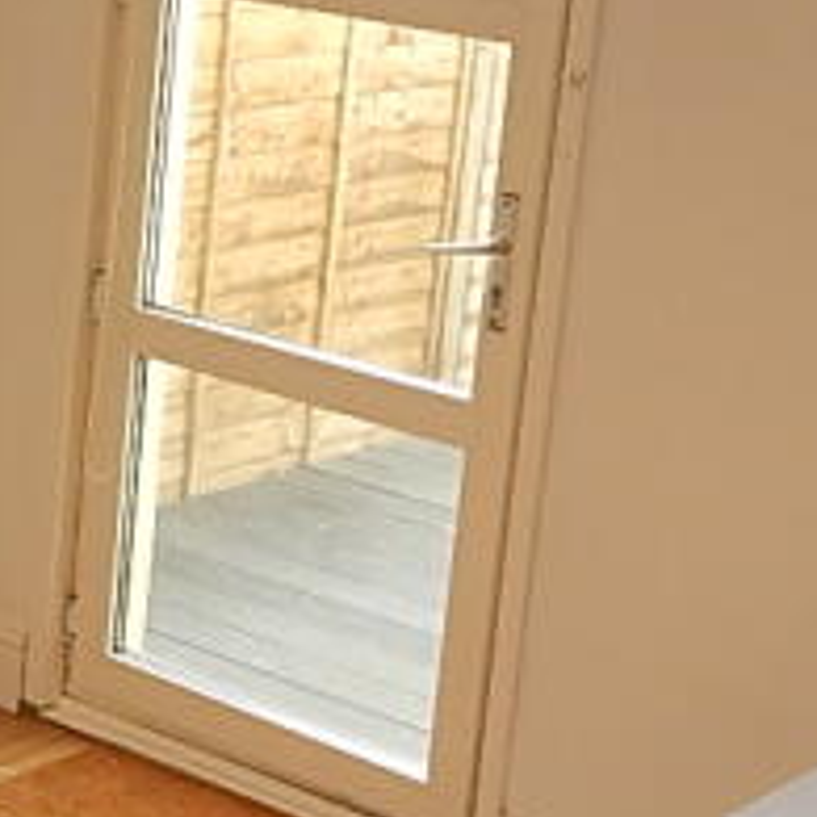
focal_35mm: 107
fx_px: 2857
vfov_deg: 16.3
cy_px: 327
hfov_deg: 15.5
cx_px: -218
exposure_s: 1/30
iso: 125
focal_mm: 4
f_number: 3
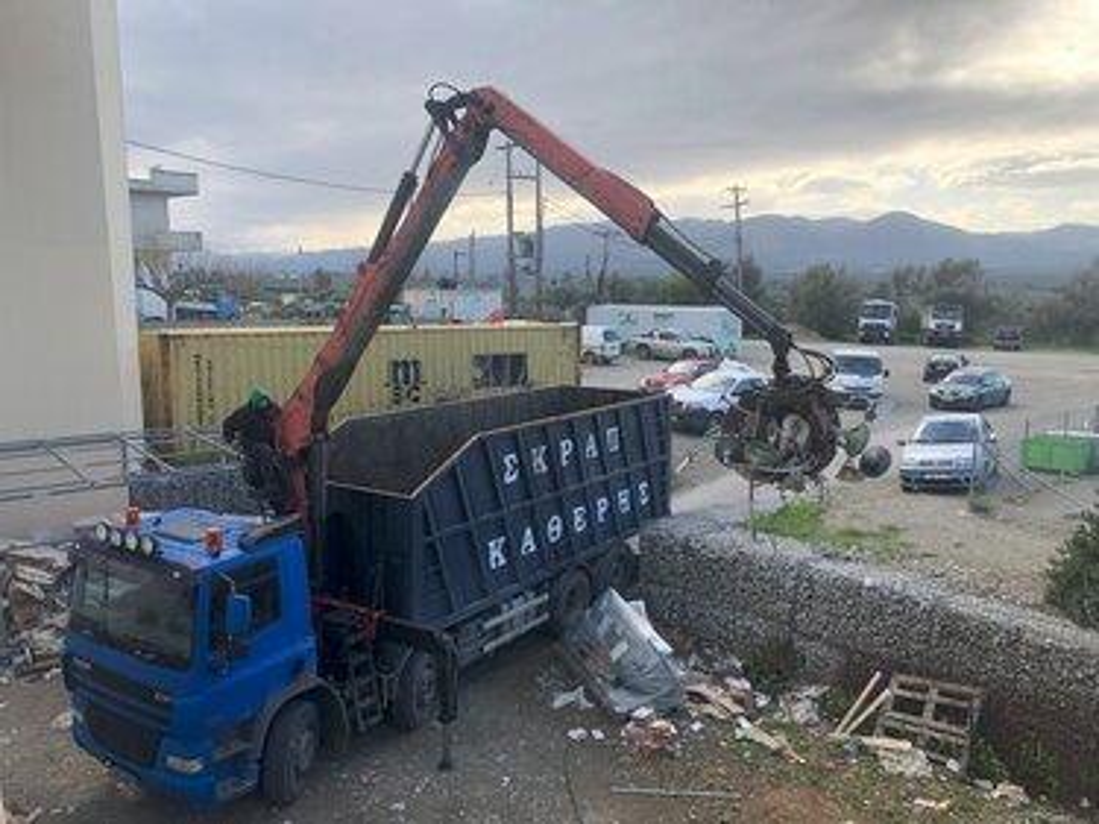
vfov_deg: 49.7
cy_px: 412
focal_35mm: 28
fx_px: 889
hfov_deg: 63.5
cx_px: 550
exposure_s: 1/695
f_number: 1.8
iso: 20
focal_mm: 3.99
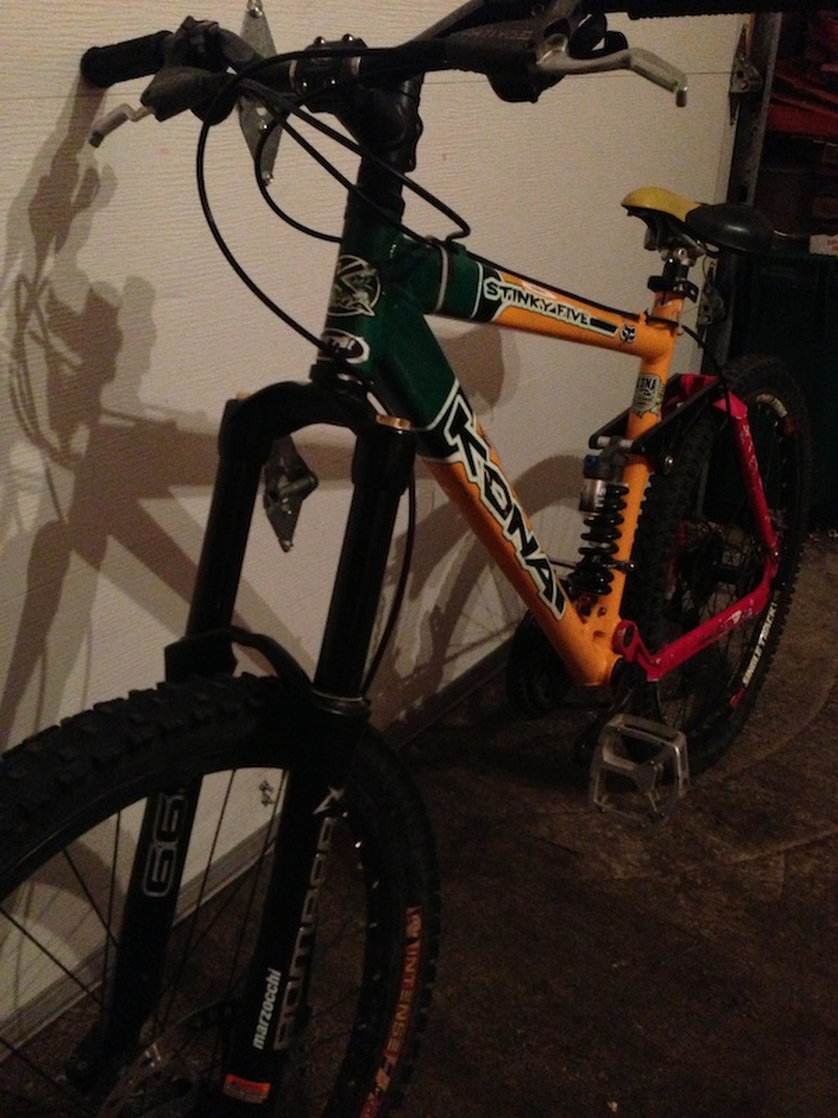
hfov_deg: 42.9
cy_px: 559
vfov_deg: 55.4
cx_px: 419
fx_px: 1065
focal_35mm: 33
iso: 800
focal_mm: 4.13
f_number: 2.4
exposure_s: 1/15
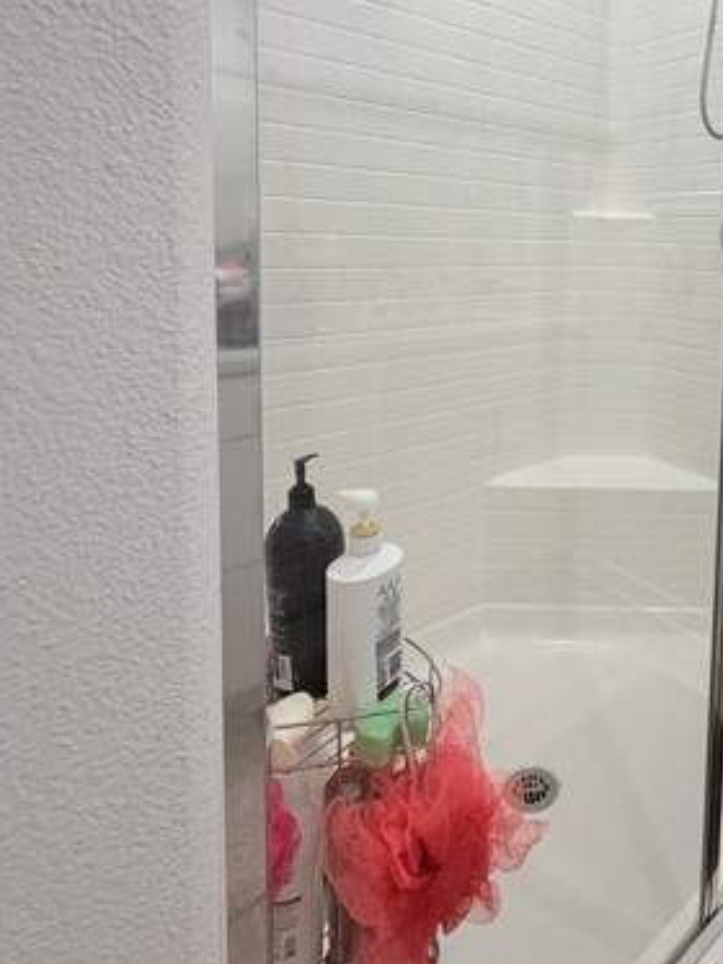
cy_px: 287
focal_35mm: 24
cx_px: 594
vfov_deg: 68.6
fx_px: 668
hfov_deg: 52.6
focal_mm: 2.22
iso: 200
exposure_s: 1/120
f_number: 2.2
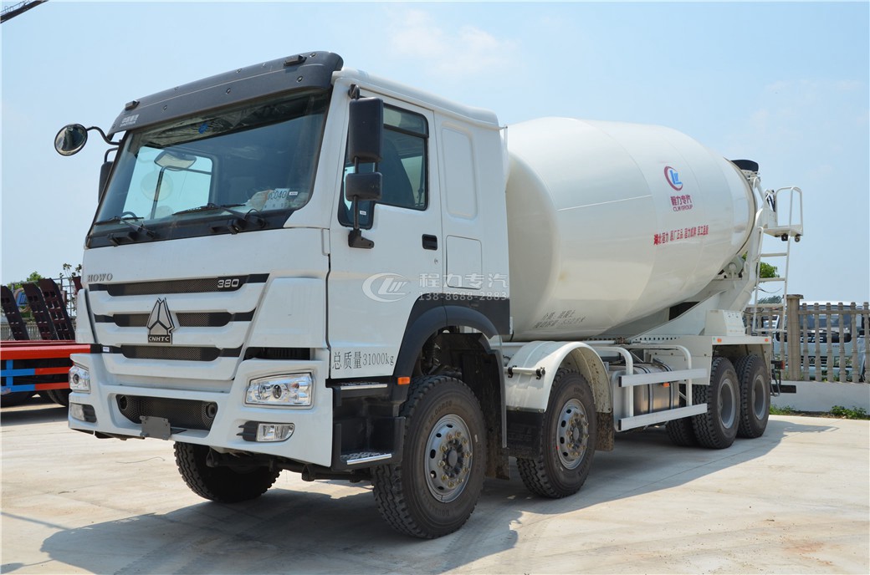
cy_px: 288
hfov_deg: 53.2
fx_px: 868
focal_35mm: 36
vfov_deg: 36.7
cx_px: 435
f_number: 10
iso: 200
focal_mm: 24
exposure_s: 1/400
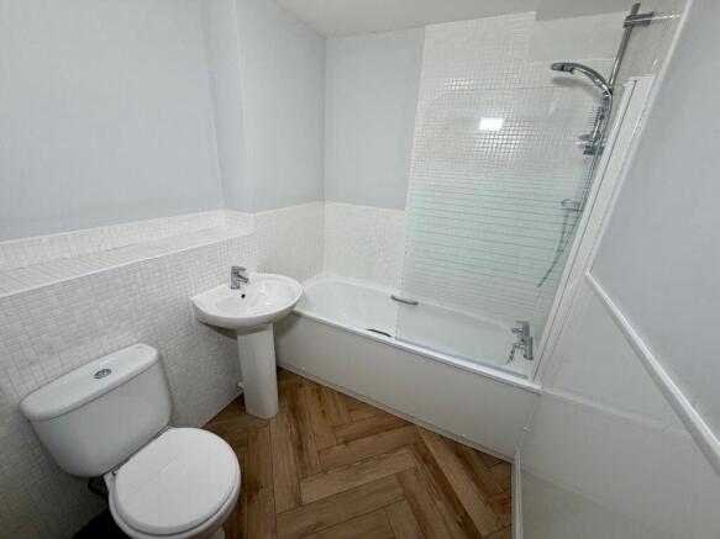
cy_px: 270
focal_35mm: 14
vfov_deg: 85.7
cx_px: 360
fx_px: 291
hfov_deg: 102.1
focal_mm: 2.22
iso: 50
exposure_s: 1/95
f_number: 2.2
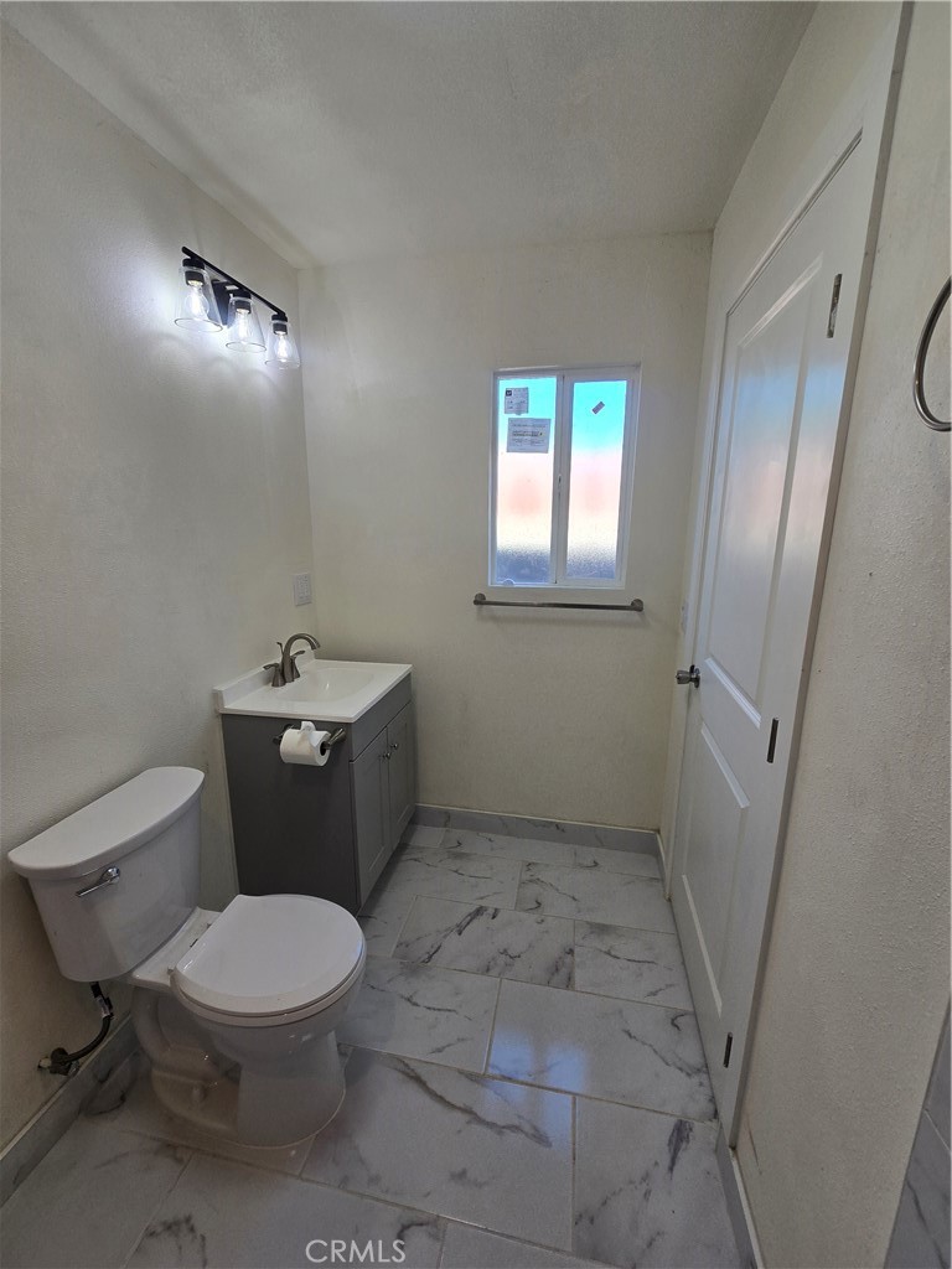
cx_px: 476
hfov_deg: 89.9
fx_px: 477
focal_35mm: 13
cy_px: 634
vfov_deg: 106.2
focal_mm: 2.2
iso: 50
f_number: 2.2
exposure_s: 1/167
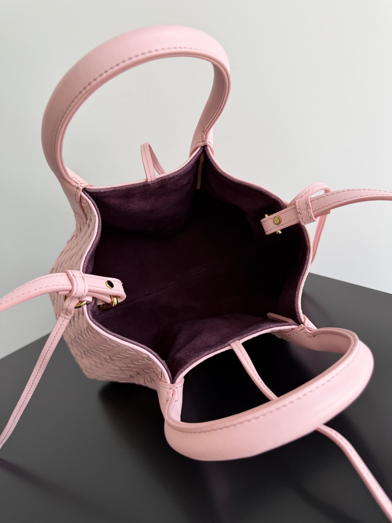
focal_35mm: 24
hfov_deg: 56.8
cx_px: 196
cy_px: 262
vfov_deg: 71.6
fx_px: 362
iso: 50
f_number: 1.78
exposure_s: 1/121
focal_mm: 6.76
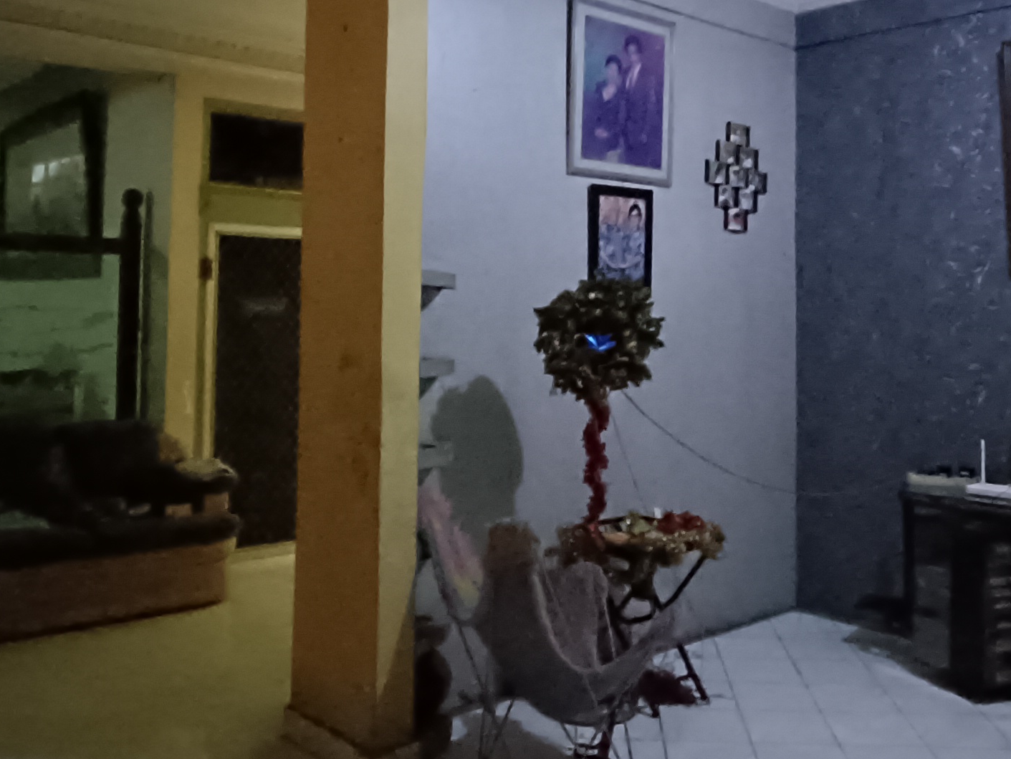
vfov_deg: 38.4
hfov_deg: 50.0
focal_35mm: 37
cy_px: 269
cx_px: 564
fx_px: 1081
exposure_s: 1/20
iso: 2628
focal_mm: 1.66
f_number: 2.2
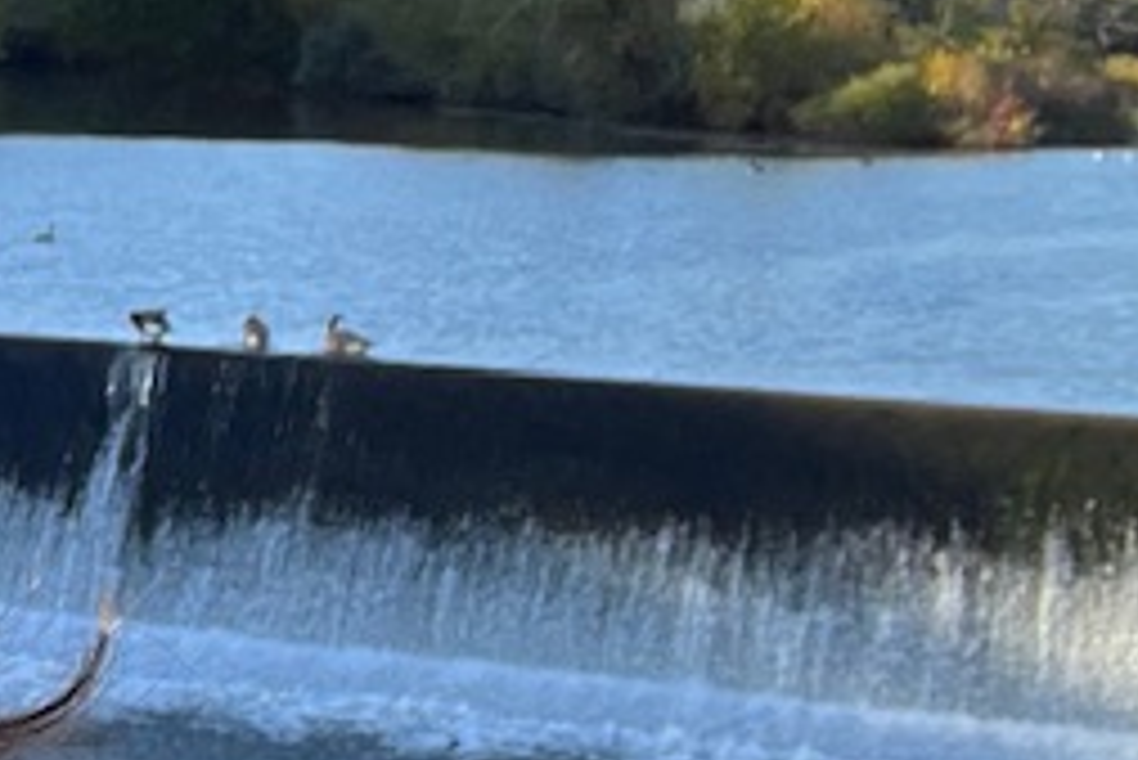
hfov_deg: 13.8
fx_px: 3827
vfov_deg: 11.2
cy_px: -9
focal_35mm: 121
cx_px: -1268
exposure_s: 1/176
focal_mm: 2.71
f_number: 2.2
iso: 32
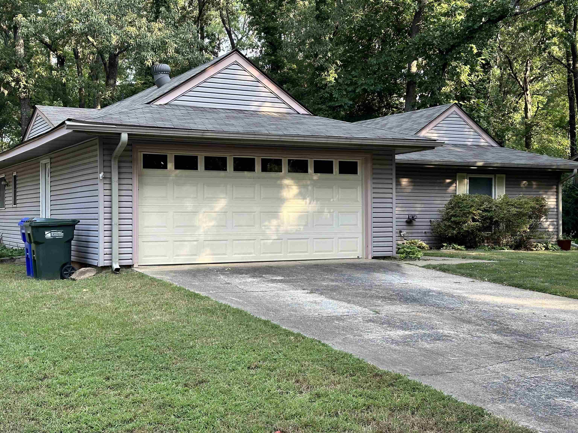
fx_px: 801
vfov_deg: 30.3
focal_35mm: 48
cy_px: 216
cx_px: 289
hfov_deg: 39.7
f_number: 1.78
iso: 64
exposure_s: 1/355
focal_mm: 6.86
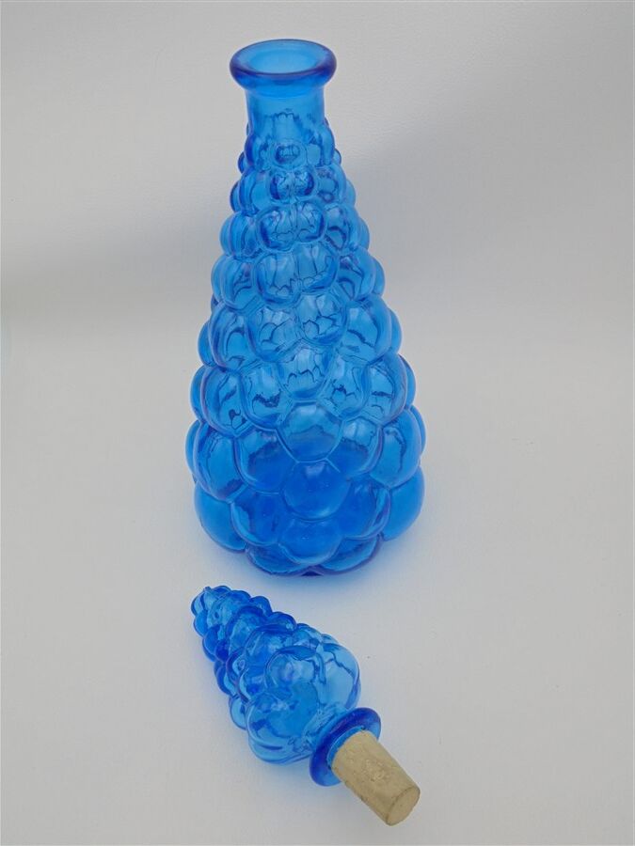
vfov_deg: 61.7
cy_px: 423
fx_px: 709
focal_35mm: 29
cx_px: 318
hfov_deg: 48.2
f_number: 3.7
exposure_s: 1/60
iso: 100
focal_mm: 5.3
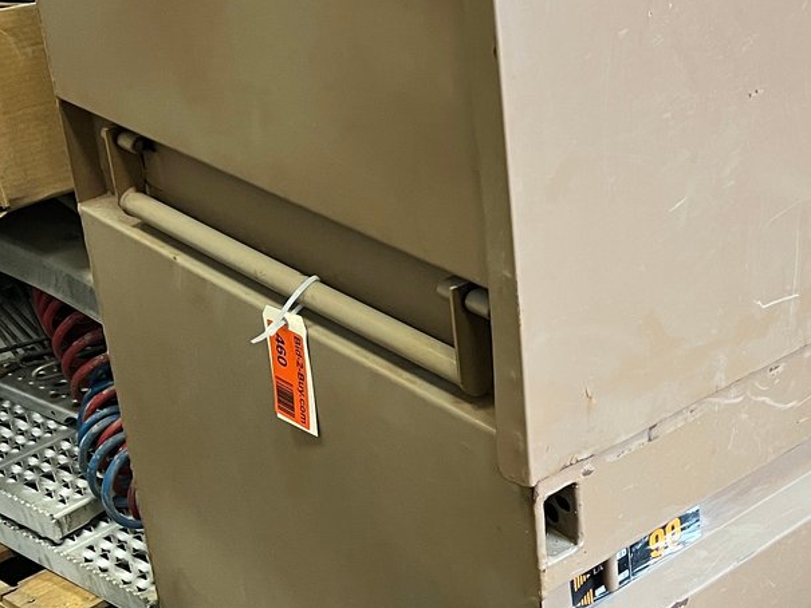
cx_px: 680
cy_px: 271
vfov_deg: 22.6
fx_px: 1523
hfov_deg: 29.0
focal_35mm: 65
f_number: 1.6
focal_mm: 5.1
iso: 200
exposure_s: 1/60
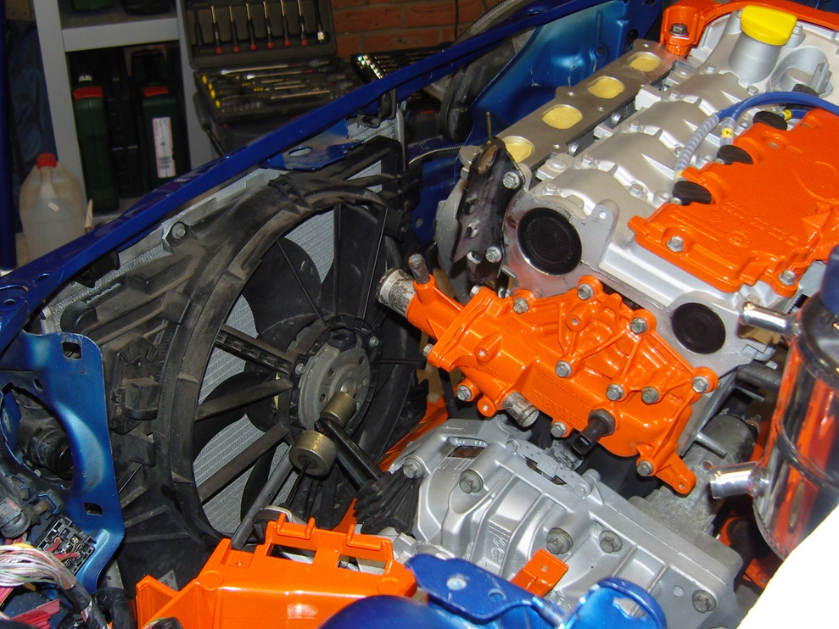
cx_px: 389
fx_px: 1067
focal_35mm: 44
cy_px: 315
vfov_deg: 32.9
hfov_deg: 42.9
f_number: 2.8
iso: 100
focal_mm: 7.3
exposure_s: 1/40
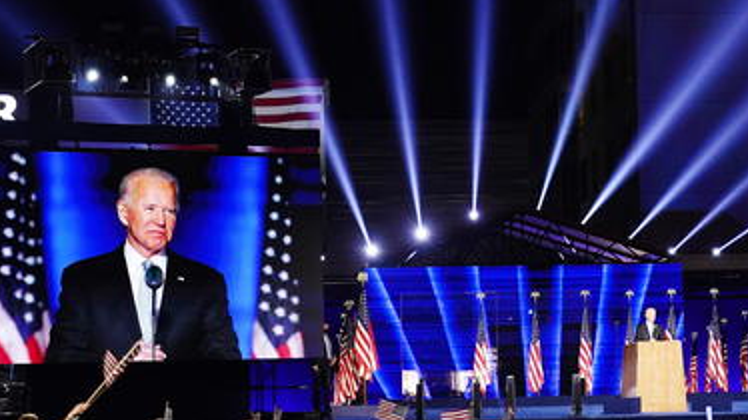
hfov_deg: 20.3
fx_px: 2062
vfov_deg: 11.6
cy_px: 303
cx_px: 620
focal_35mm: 104
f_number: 3.5
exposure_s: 1/100
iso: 5000
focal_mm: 53
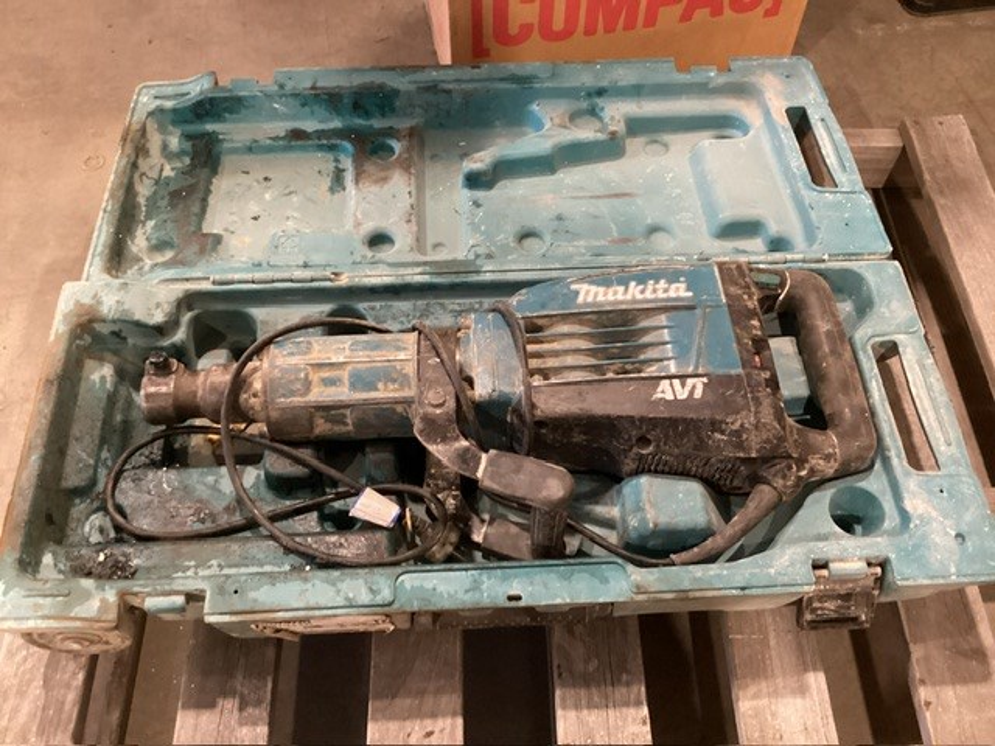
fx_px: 891
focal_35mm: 31
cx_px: 498
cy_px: 373
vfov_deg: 45.4
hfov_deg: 58.4
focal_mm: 3.3
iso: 640
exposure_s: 1/30
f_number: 2.4
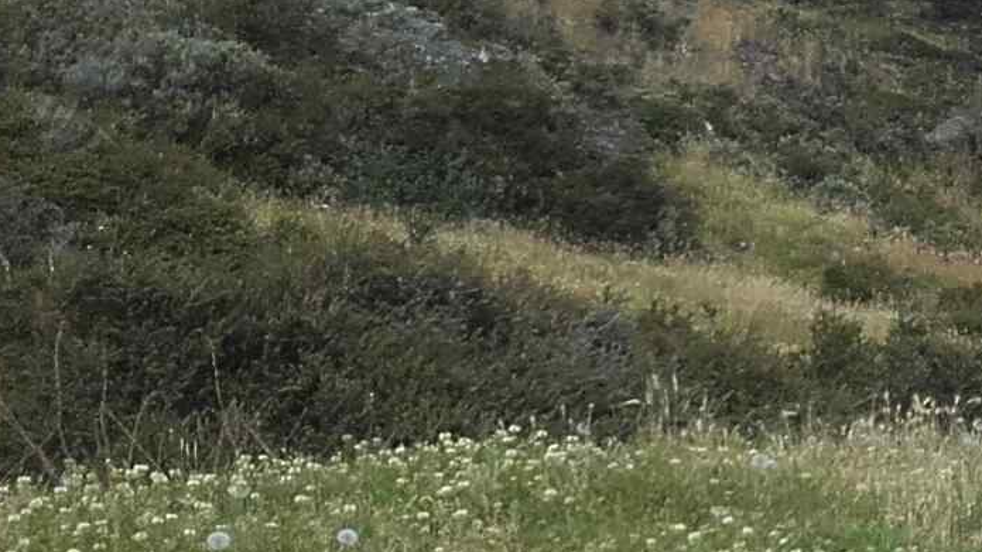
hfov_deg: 16.0
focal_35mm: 126
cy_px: 11
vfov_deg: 9.6
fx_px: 3281
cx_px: 1342
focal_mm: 3.31
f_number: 2.2
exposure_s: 1/585
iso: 50
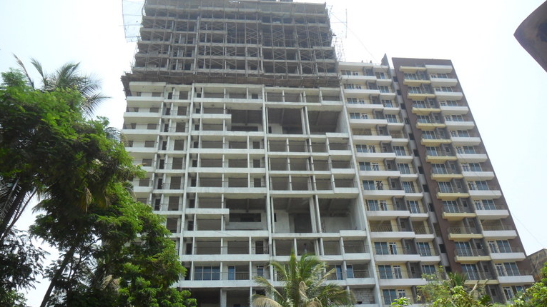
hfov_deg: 64.3
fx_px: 435
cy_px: 180
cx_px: 277
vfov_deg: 38.8
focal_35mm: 30
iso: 100
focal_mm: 4.9
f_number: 3.5
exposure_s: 1/750
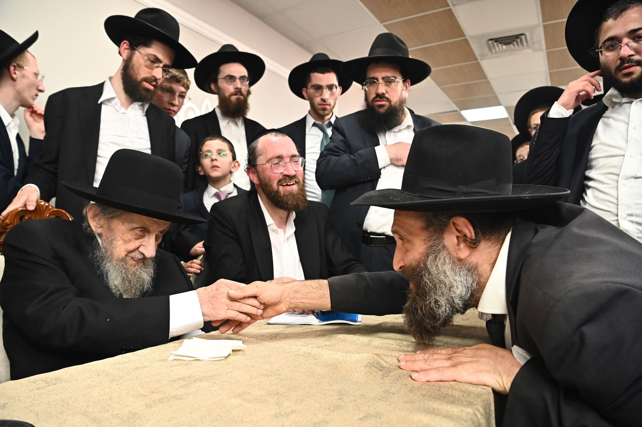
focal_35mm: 24
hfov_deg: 73.8
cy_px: 214
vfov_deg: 53.1
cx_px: 321
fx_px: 428
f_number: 5
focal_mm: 24
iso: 3200
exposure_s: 1/200
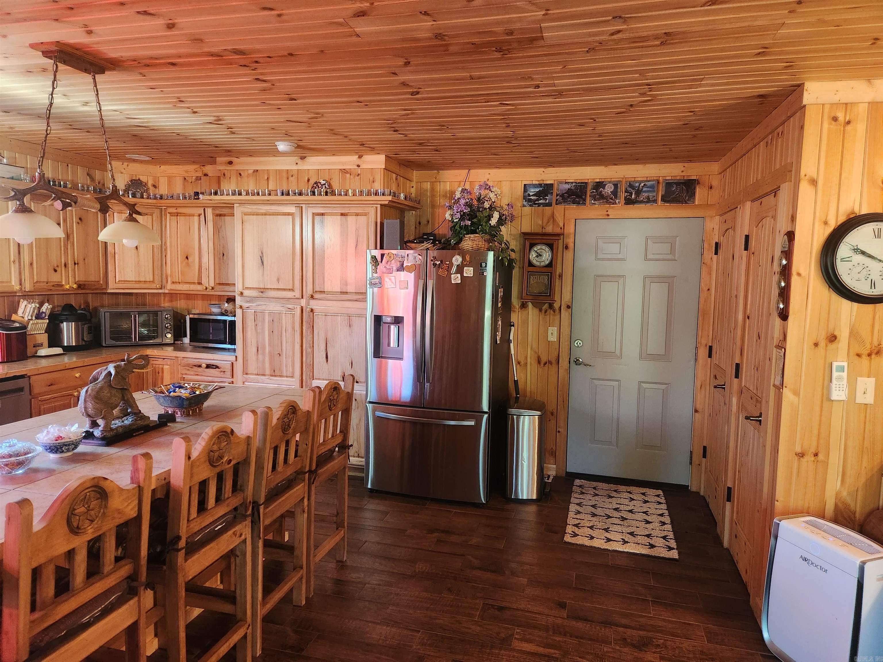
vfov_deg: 58.9
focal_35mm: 23
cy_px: 331
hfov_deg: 73.9
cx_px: 442
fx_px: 587
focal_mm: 5.4
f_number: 1.8
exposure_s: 1/60
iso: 640
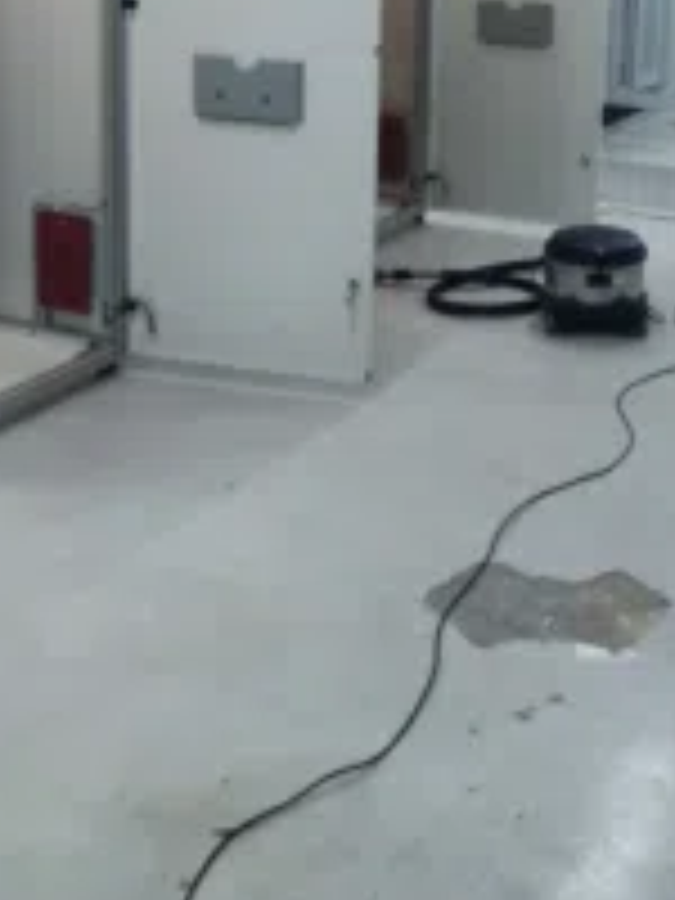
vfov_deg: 35.6
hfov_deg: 28.3
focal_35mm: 50
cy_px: 63
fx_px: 1300
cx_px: 567
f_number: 1.79
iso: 275
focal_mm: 4.71
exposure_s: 1/50
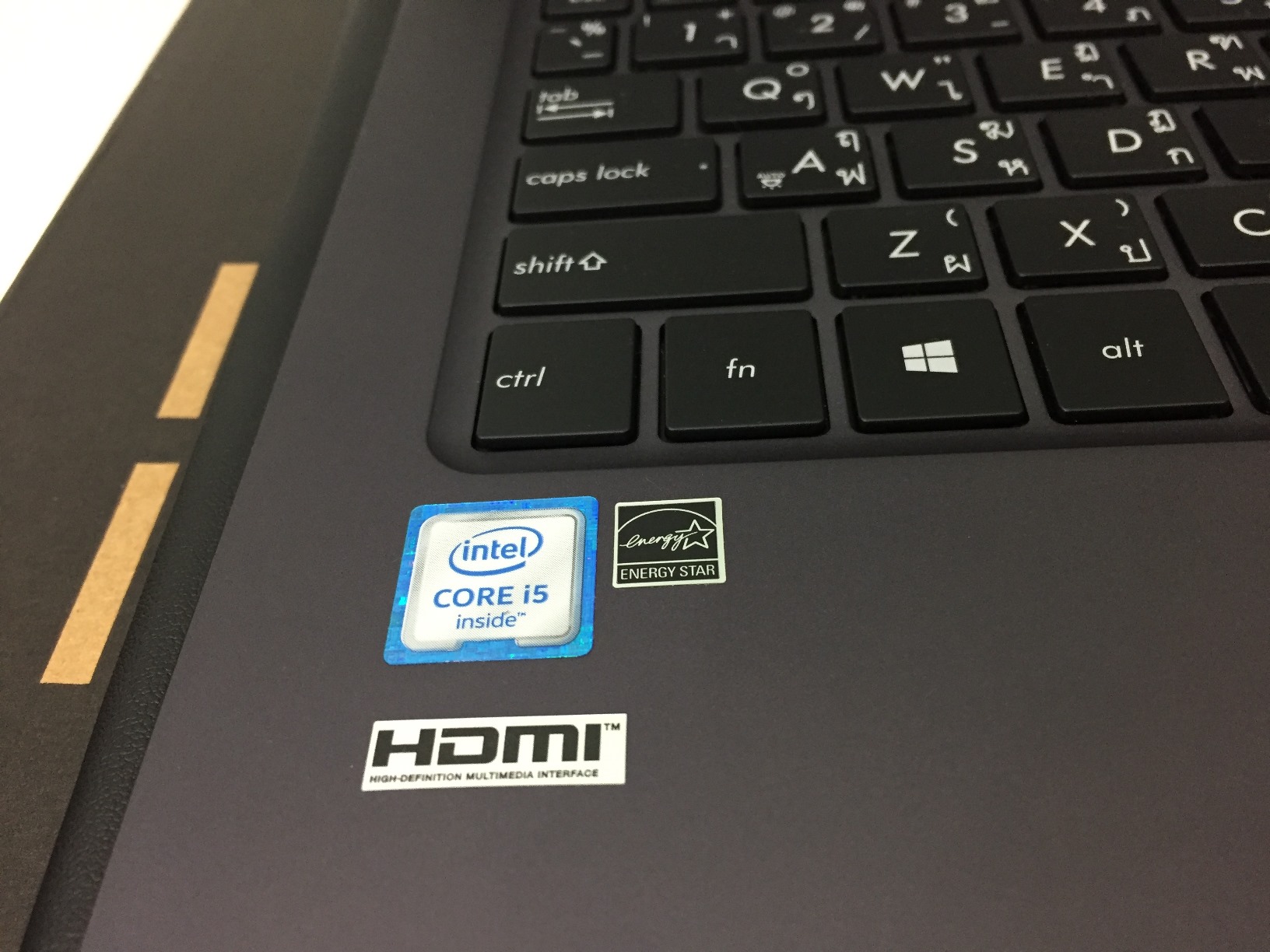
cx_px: 635
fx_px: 1064
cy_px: 476
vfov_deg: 48.2
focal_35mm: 29
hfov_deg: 61.7
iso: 250
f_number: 2.2
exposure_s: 1/33
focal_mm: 4.15
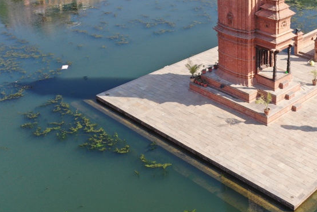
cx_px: 247
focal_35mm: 52
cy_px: 36
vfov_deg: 25.5
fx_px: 458
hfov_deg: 37.0
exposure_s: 1/320
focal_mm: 10.26
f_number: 5
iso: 100
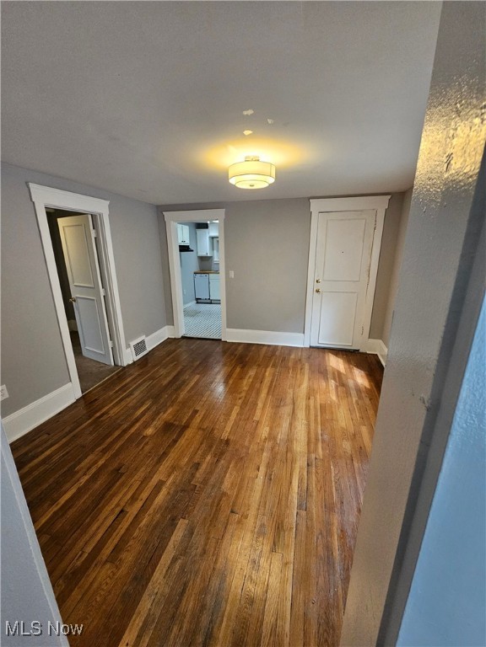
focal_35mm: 13
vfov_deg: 106.2
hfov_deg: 89.9
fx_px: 243
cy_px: 324
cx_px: 243
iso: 160
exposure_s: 1/60
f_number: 2.2
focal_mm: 2.2
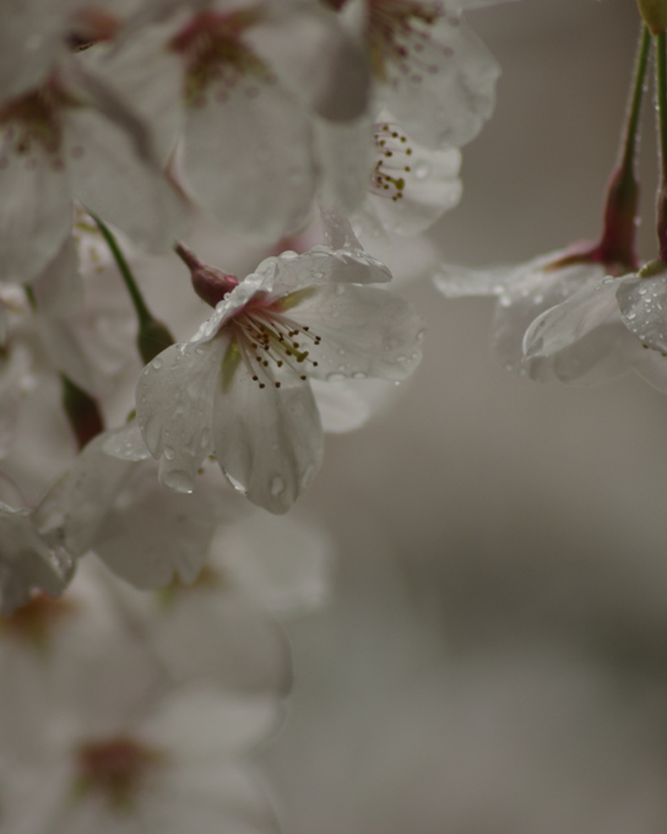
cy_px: 417
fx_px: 15694
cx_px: 292
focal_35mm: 636
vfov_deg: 3.0
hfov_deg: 2.4
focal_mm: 300
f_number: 5.6
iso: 200
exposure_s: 1/80
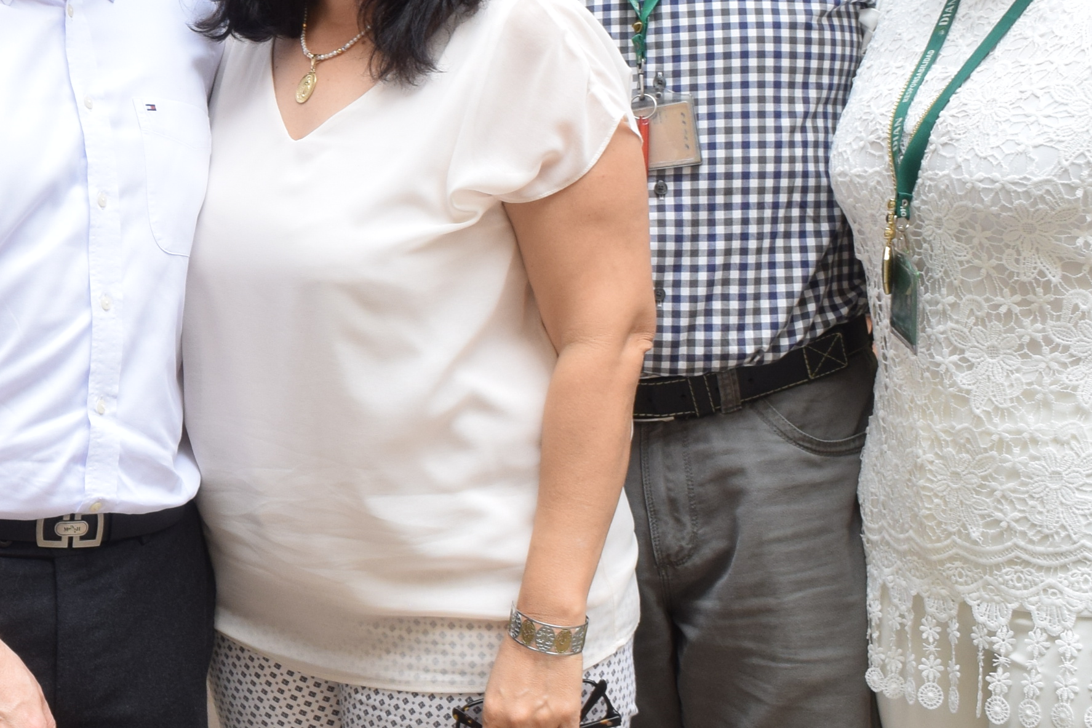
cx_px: -44
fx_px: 2306
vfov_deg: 17.7
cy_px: 90
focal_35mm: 76
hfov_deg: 25.1
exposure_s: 1/200
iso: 400
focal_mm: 20
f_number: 8
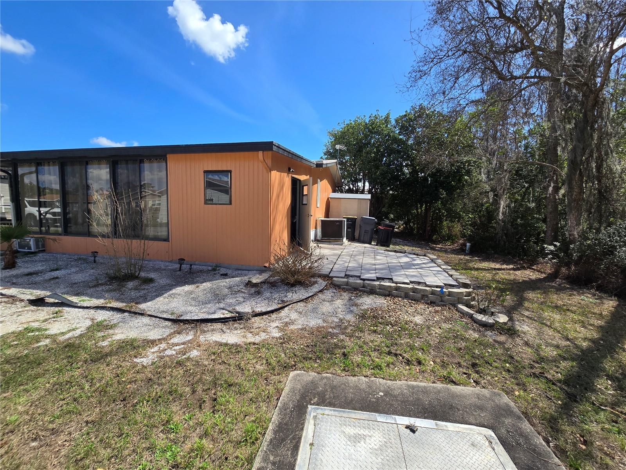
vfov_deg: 89.9
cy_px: 235
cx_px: 313
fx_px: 235
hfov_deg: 106.2
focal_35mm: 13
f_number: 2.2
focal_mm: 2.2
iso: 50
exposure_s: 1/1819
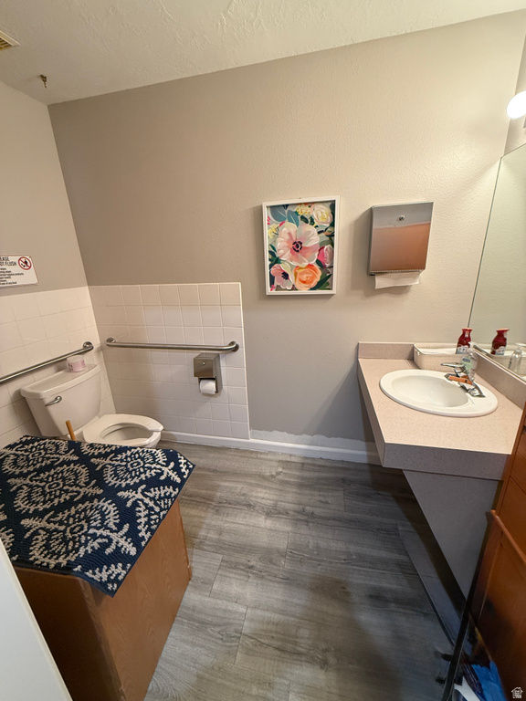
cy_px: 350
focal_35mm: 14
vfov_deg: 102.1
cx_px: 263
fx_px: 284
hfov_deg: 85.7
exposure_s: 1/60
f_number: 2.2
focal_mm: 2.22
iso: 320
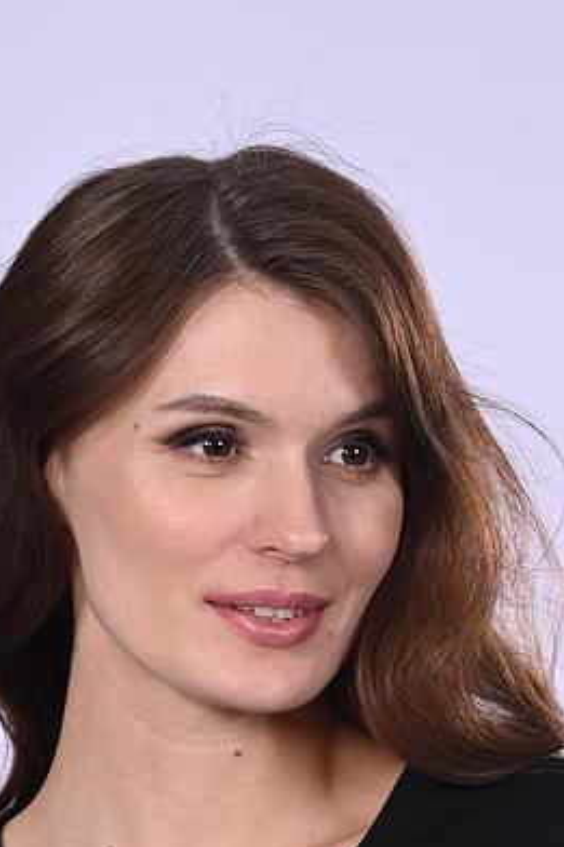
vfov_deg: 4.6
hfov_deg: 3.1
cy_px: 1327
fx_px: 10372
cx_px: 324
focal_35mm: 441
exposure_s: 1/160
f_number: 9
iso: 200
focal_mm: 120
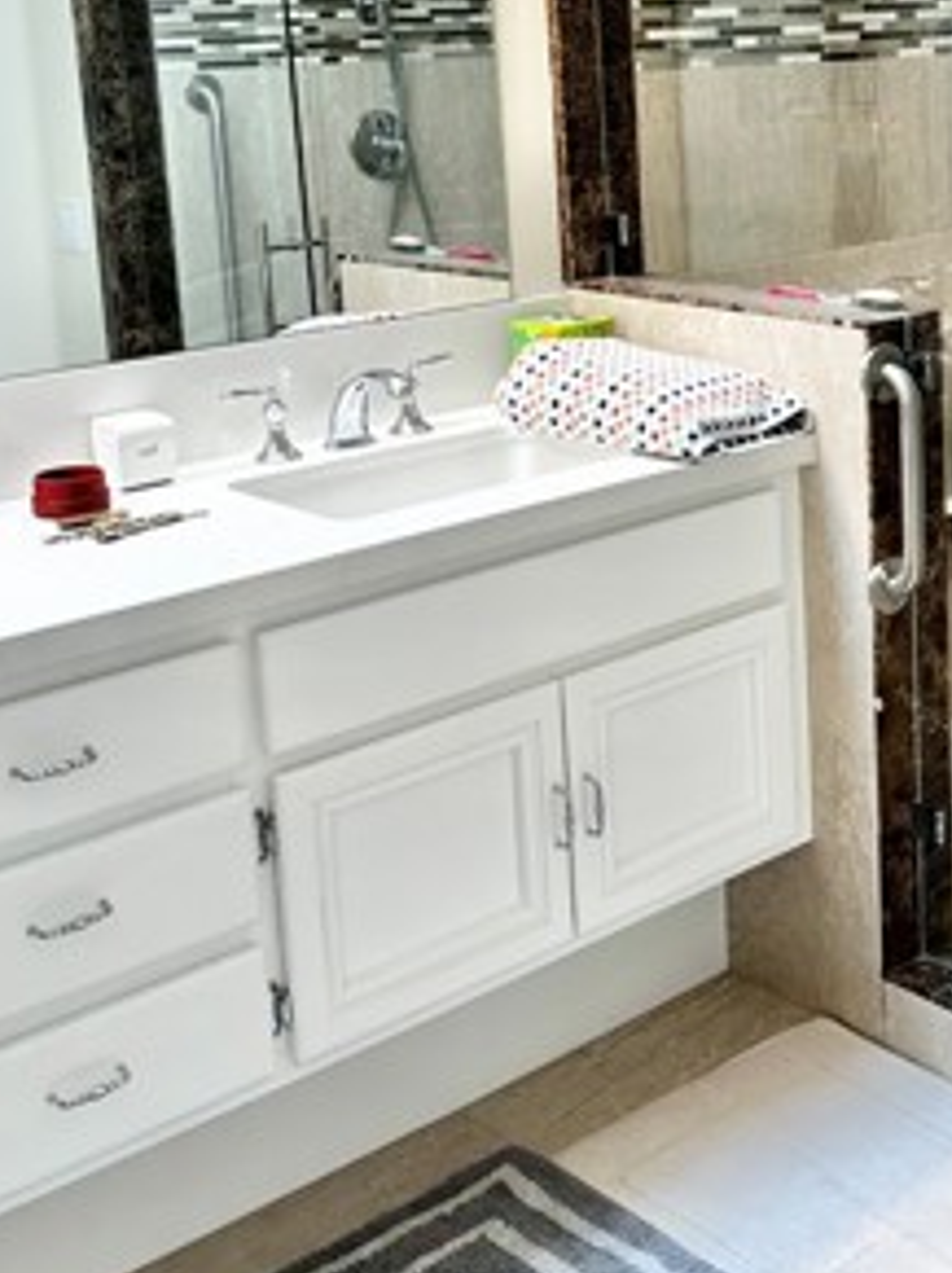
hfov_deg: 26.4
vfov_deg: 35.5
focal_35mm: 53
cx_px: 895
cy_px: 334
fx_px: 1946
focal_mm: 6.86
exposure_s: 1/120
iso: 80
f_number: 1.78
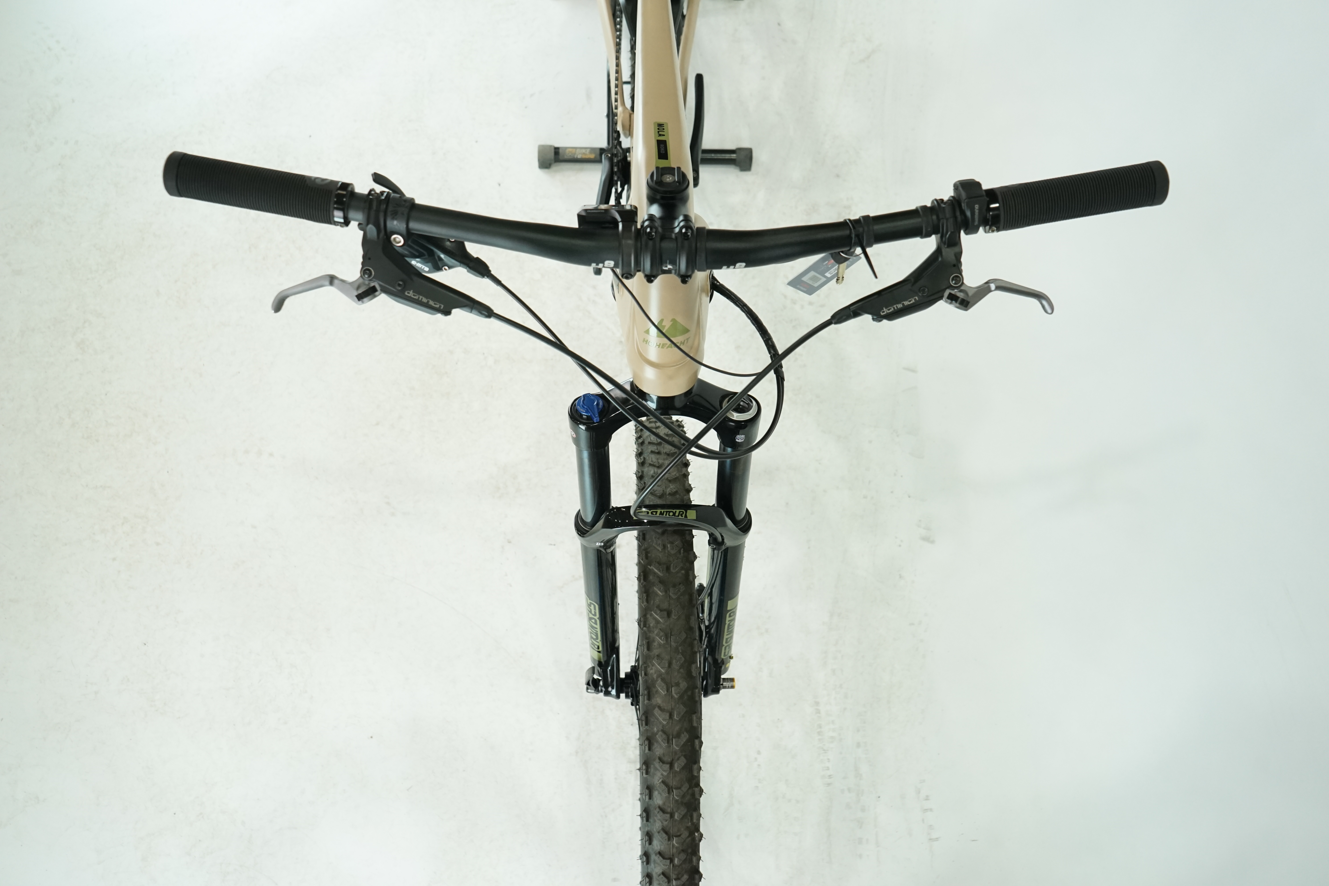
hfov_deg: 65.5
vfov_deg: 46.4
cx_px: 664
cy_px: 443
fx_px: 1034
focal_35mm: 28
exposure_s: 1/200
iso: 1600
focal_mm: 28
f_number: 5.6
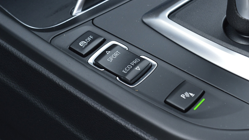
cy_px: 62
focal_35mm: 87
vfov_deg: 14.0
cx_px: 124
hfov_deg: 24.6
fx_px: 571
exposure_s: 1/60
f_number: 8
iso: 560
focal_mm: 55
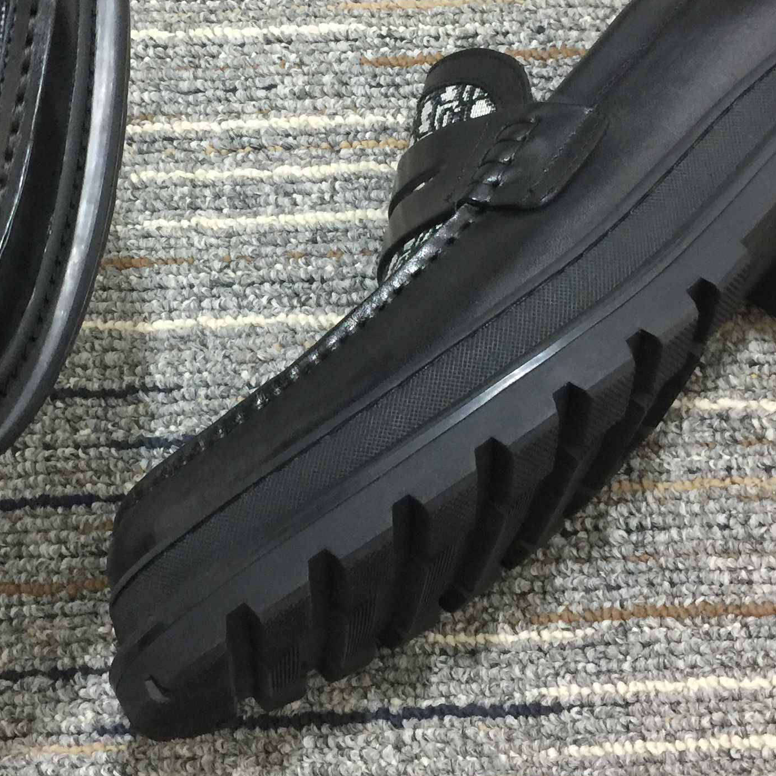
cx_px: 273
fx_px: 1522
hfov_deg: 28.5
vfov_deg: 28.3
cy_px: 233
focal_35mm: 60
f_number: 2.2
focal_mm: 4.15
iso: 100
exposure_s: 1/10
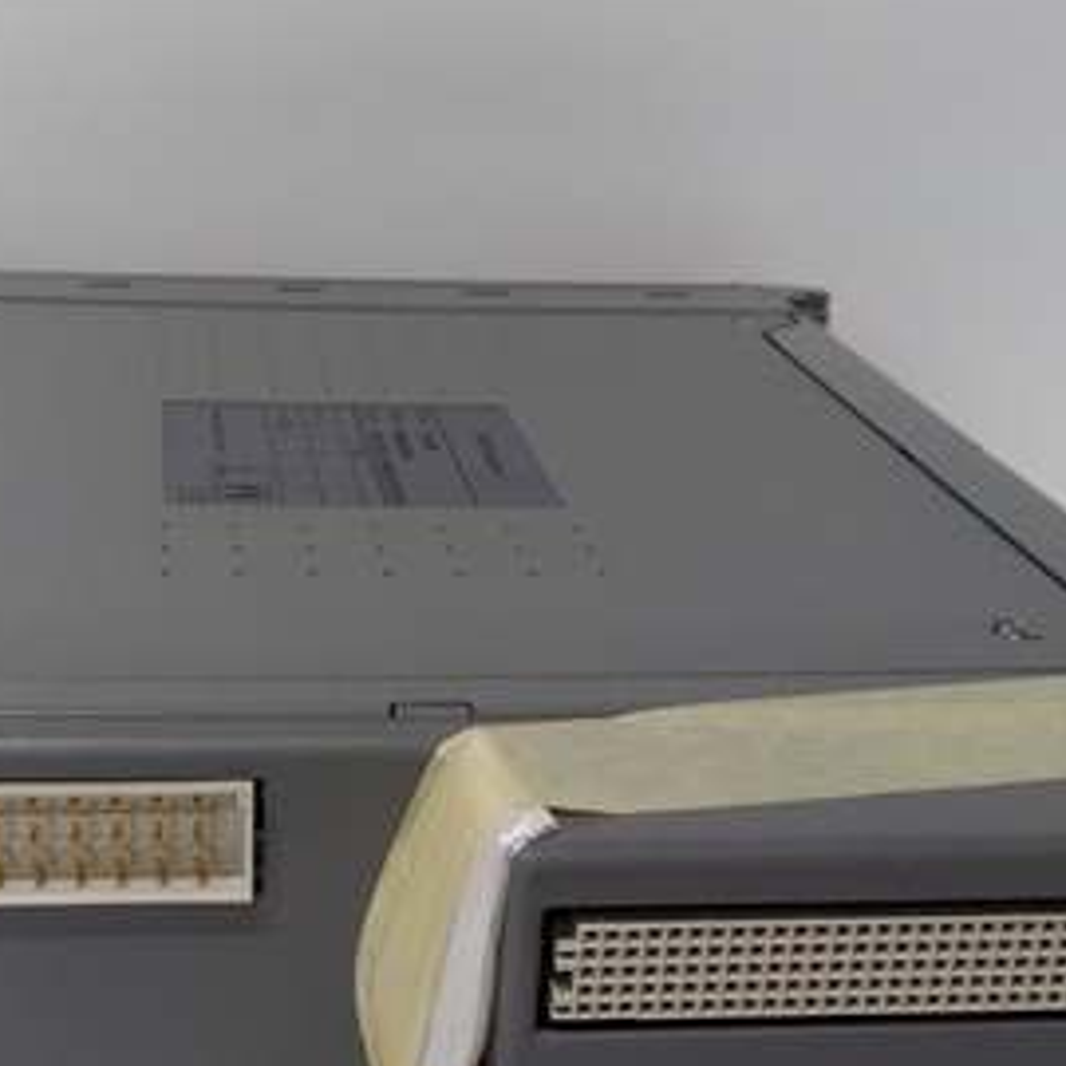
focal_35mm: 53
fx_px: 1847
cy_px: 801
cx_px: 430
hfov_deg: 32.1
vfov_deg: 31.6
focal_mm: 3.79
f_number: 2
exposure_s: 1/33
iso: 231
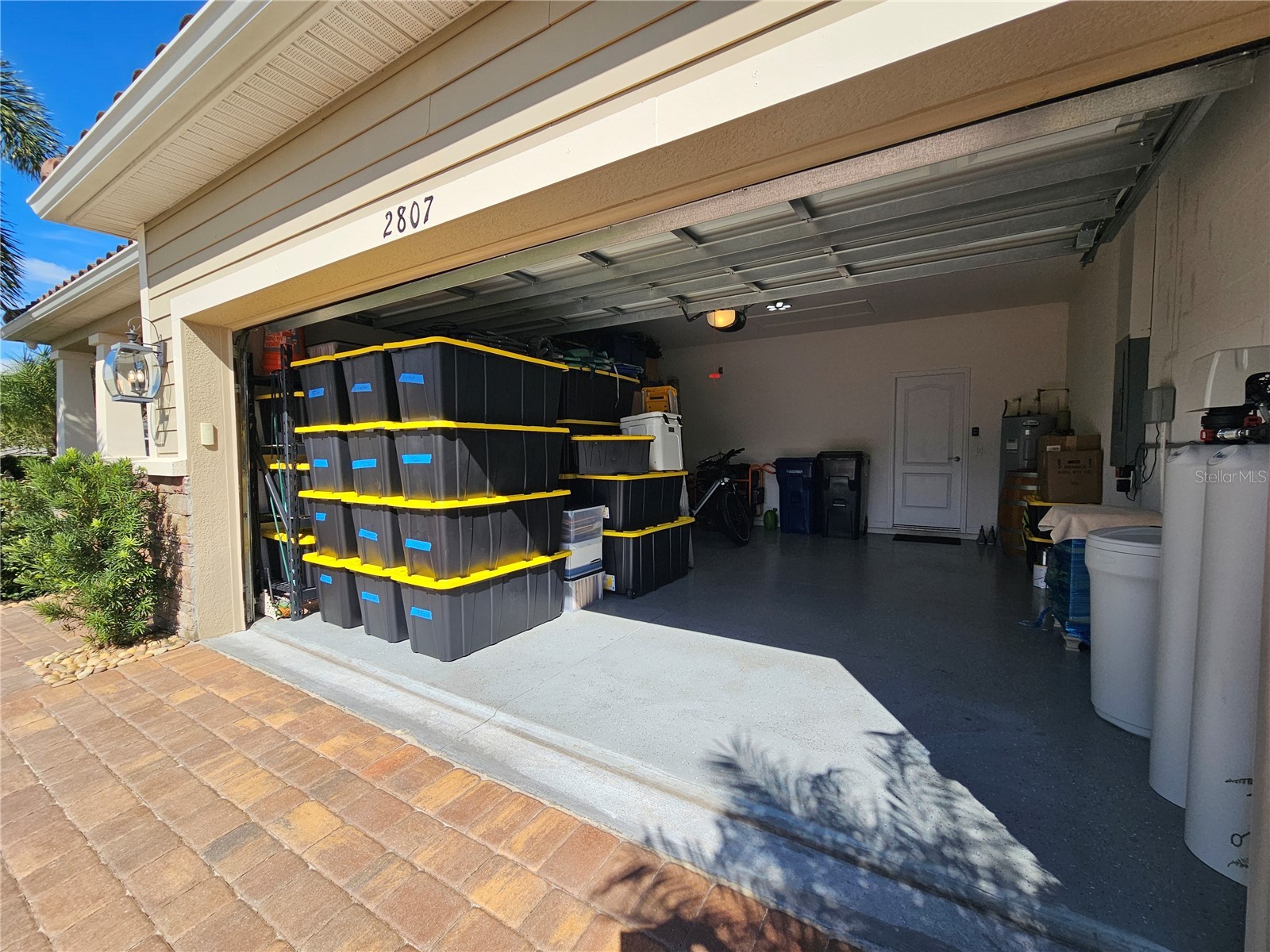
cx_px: 635
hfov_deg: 106.2
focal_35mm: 13
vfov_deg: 89.9
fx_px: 477
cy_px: 476
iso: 50
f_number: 2.2
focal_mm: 2.2
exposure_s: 1/1751
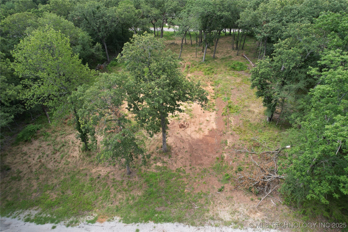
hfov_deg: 78.6
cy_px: 116
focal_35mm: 22
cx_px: 174
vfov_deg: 57.2
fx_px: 213
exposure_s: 1/500
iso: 100
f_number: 2.8
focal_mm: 8.38
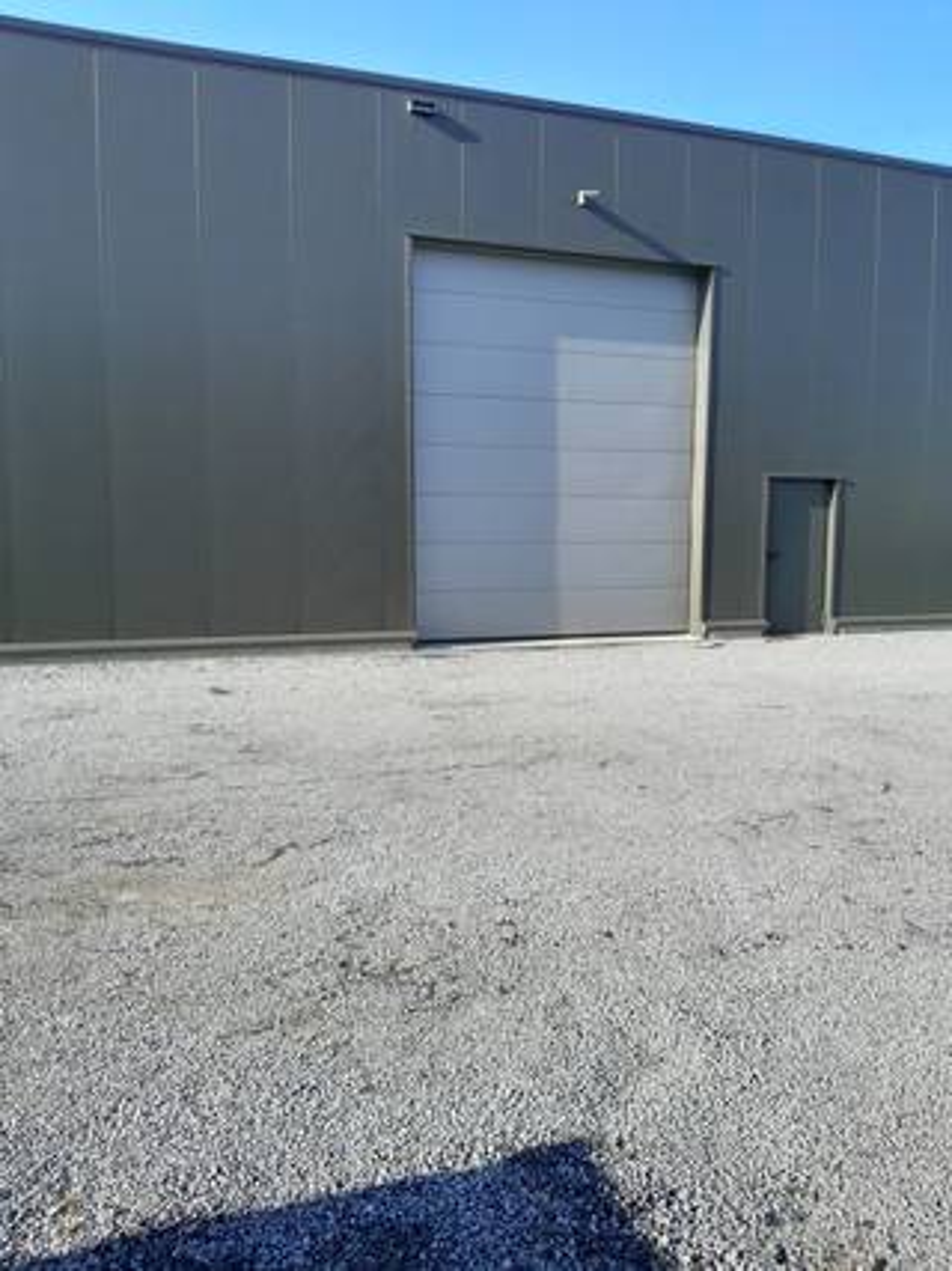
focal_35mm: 26
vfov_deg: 67.3
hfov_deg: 53.0
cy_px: 636
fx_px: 954
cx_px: 476
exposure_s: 1/299
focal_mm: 3.98
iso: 40
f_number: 1.8
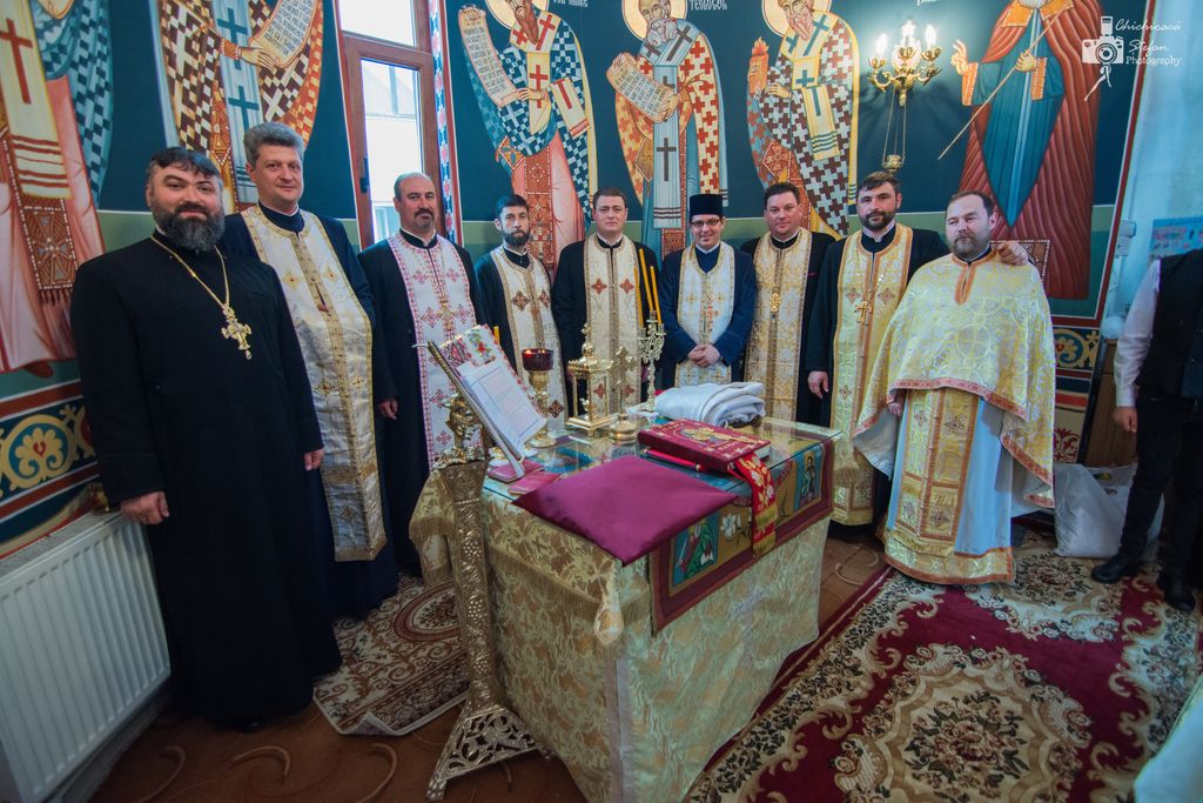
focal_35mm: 16
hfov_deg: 95.0
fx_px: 551
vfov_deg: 72.1
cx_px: 602
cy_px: 402
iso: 1250
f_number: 2.8
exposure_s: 1/100
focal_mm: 11
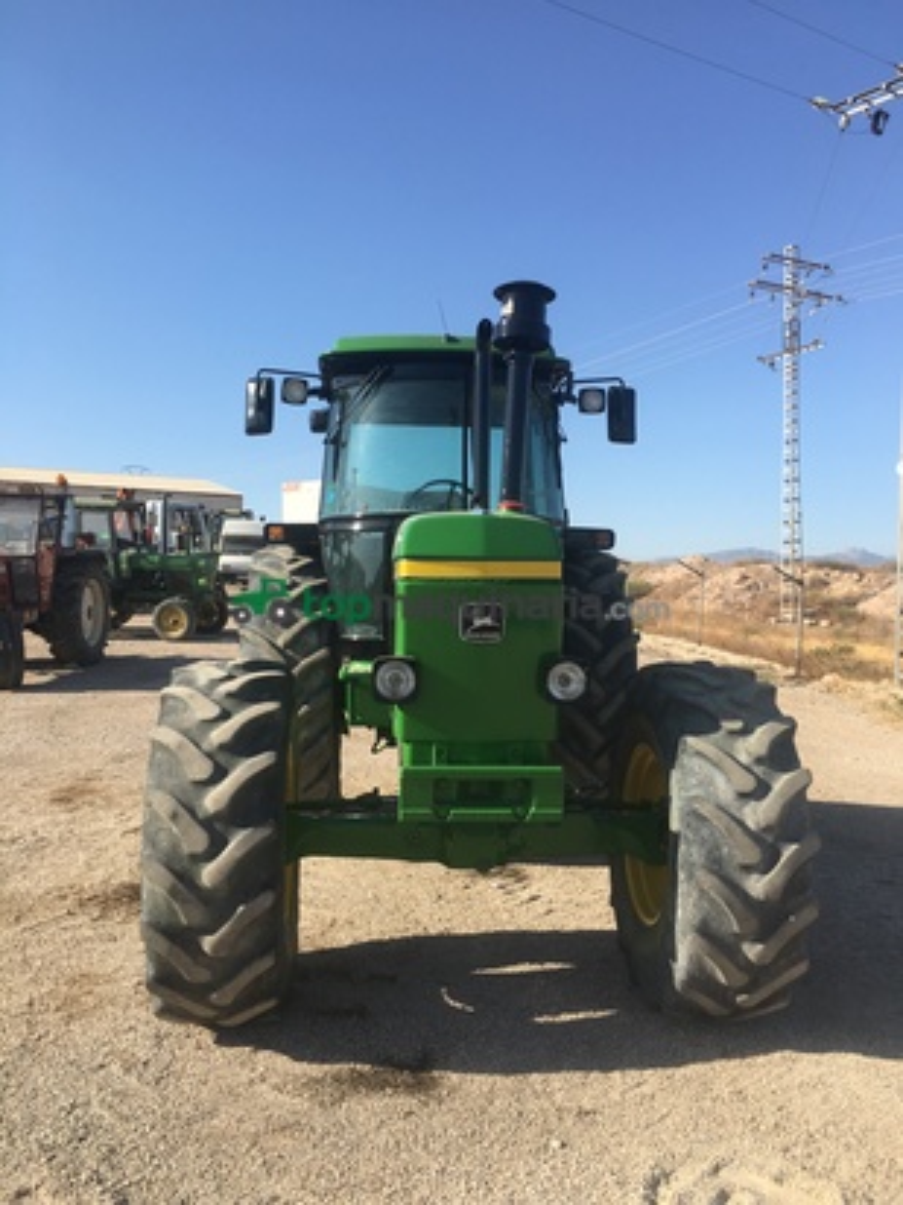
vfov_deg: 61.7
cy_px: 602
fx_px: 1009
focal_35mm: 29
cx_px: 452
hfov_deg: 48.2
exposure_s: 1/1148
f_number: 2.2
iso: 25
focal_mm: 4.15
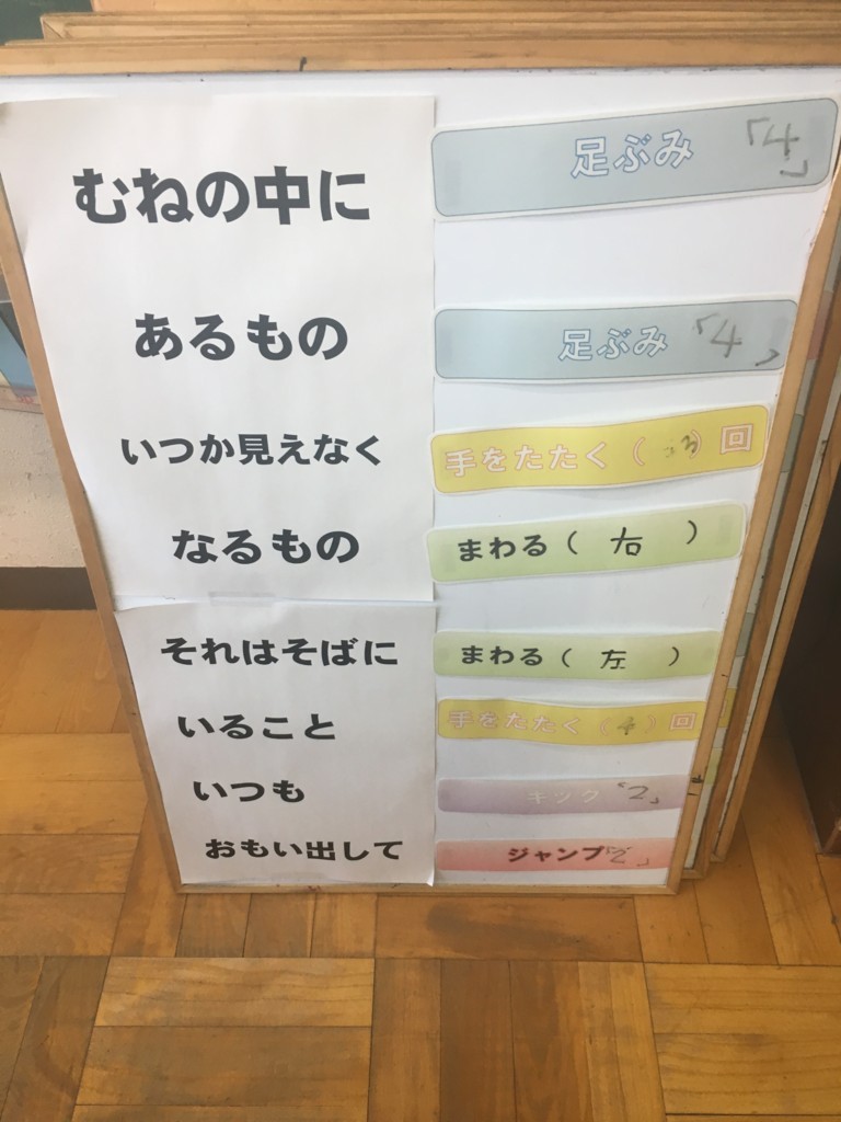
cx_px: 420
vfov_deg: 61.7
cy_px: 561
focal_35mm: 29
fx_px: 939
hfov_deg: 48.2
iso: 50
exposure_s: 1/33
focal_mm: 4.15
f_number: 2.2
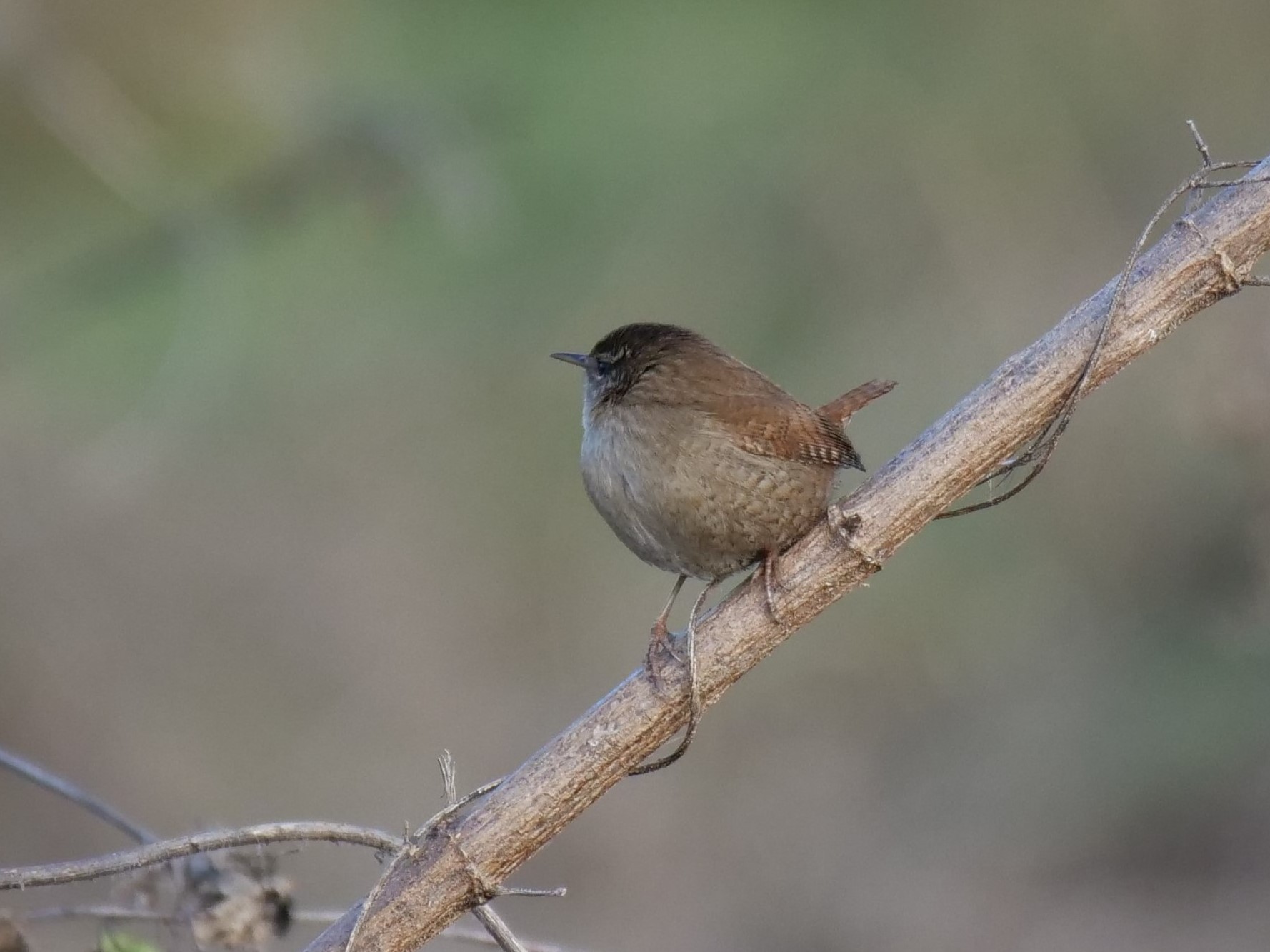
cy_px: 476
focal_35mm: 800
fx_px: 29347
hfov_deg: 2.5
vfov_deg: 1.9
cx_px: 635
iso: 800
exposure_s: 1/400
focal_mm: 400
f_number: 6.3
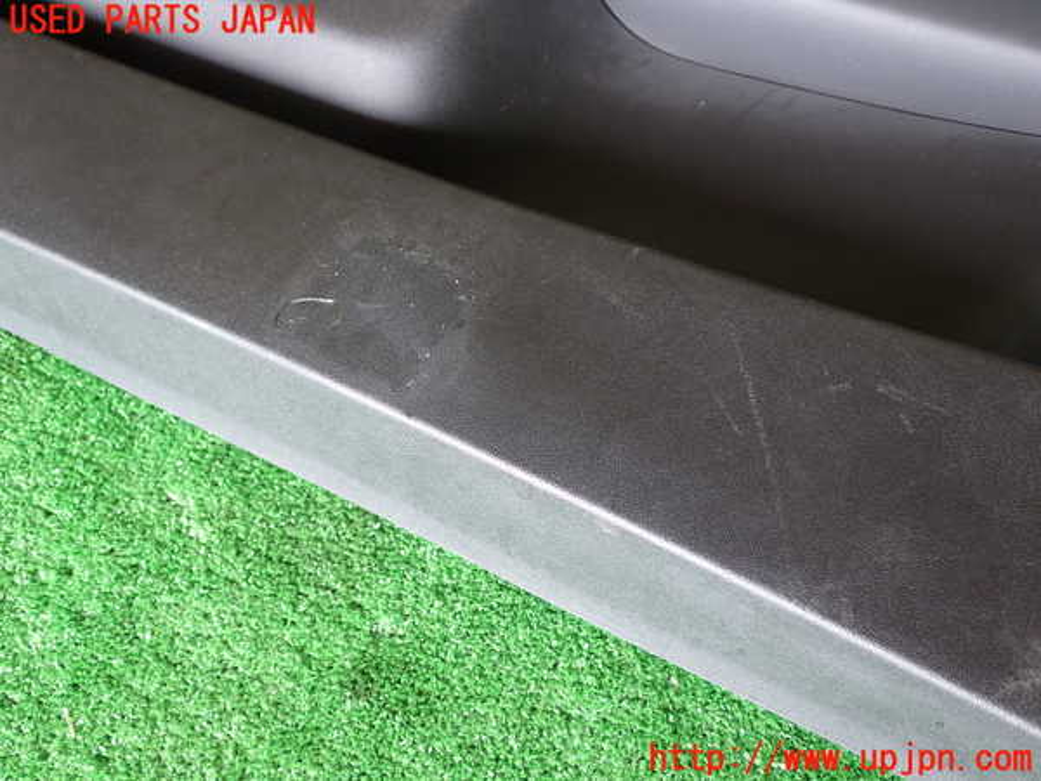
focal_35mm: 36
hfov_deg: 51.4
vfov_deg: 39.7
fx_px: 1083
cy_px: 390
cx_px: 520
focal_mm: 6.37
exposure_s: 1/50
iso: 200
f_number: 2.5
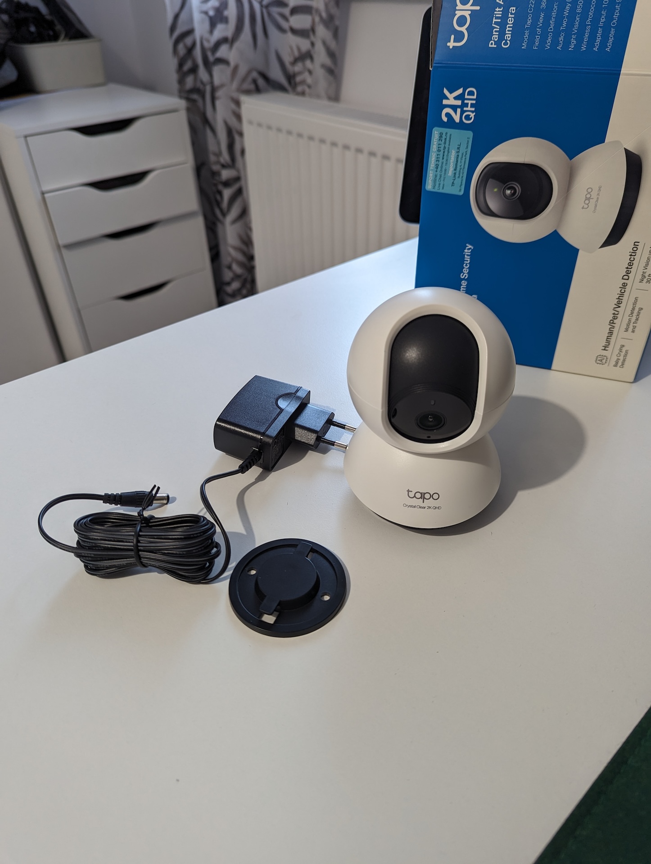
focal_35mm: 24
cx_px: 326
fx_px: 600
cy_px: 432
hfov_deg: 56.9
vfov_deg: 71.5
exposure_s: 1/23.8
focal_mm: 6.81
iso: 81
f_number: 1.85
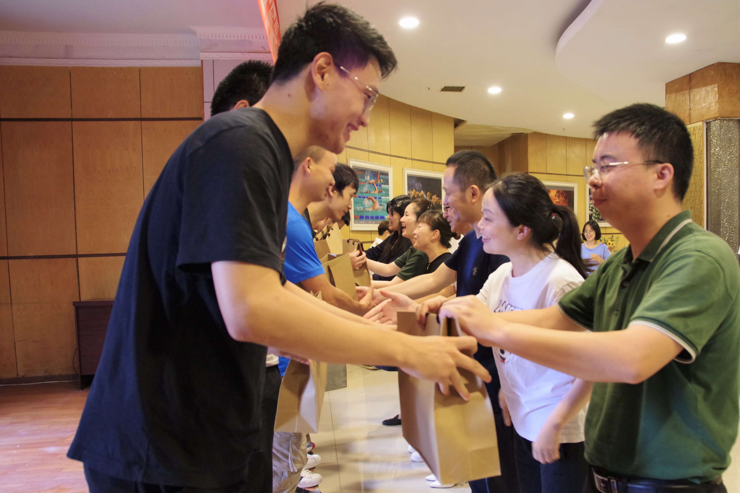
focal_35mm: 25
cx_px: 370
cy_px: 246
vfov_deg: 51.3
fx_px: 514
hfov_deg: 71.5
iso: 3200
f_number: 3.2
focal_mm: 17
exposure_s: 1/60
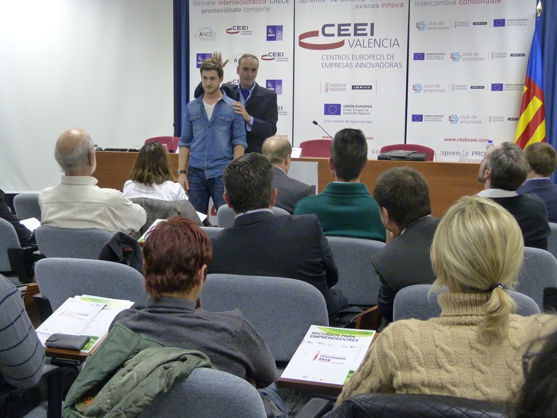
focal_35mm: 51
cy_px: 209
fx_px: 821
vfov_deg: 28.6
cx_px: 278
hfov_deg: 37.5
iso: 400
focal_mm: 9.2
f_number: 3.2
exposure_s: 1/13
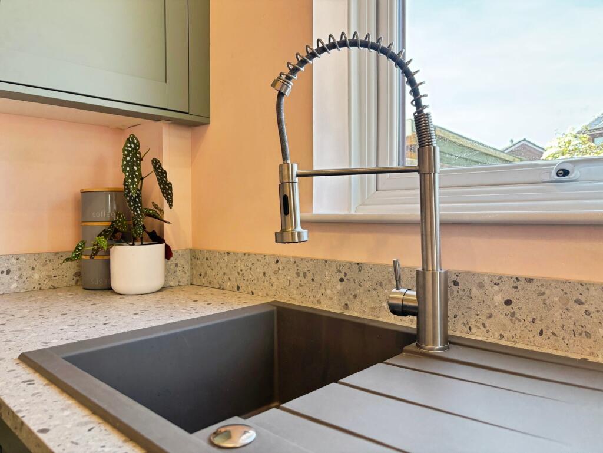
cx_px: 302
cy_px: 226
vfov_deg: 53.1
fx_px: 453
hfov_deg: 67.3
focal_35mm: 26
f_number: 1.6
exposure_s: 1/121
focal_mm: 5.96
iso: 40
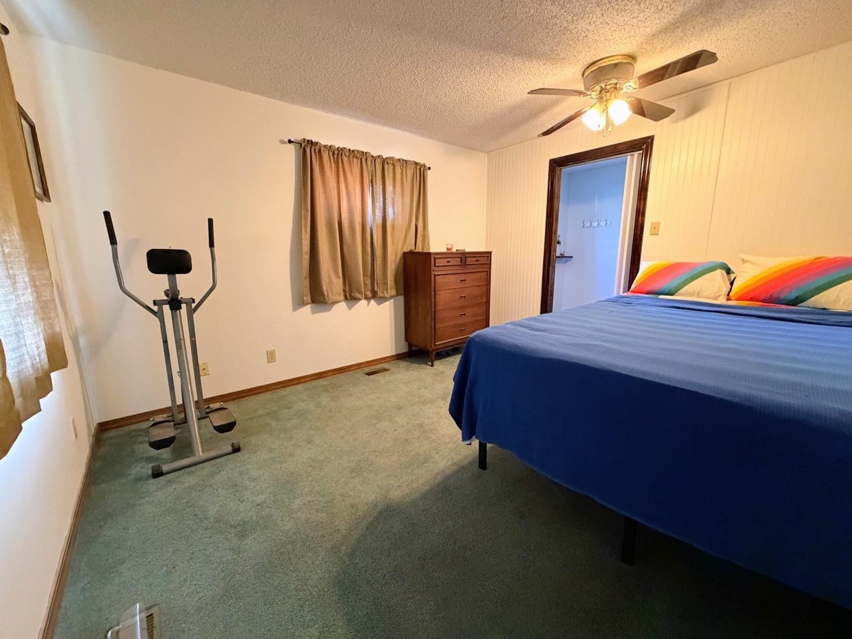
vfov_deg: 85.7
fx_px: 345
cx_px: 426
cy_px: 320
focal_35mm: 14
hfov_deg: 102.1
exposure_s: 1/60
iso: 800
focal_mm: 2.22
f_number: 2.2
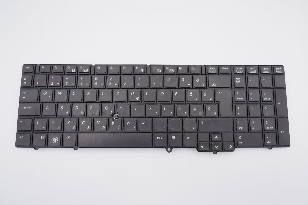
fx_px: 197
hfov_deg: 76.1
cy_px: 102
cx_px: 154
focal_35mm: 23
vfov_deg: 55.1
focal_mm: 15
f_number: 5.6
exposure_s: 1/300
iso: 1250
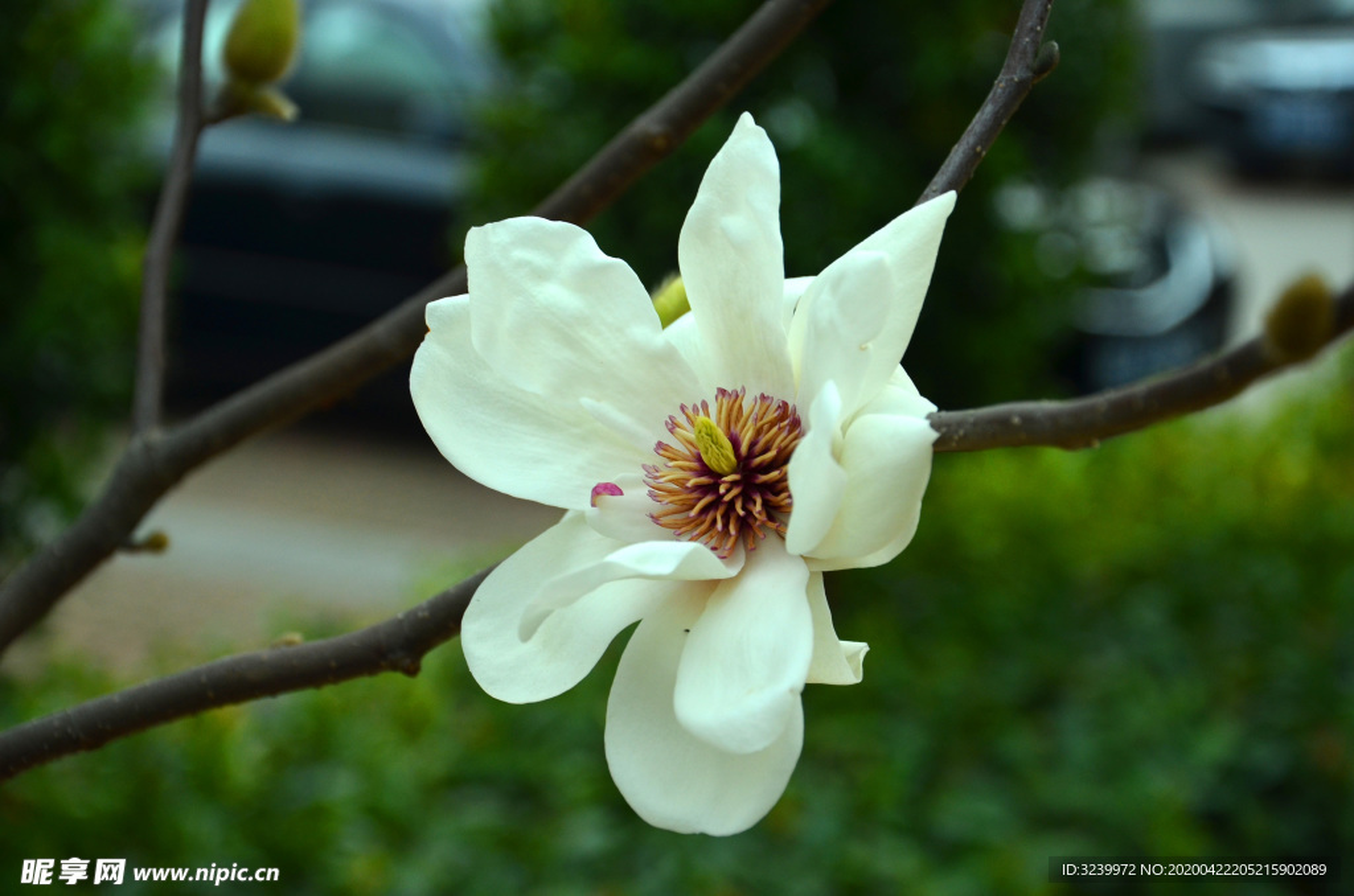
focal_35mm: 87
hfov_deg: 23.4
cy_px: 448
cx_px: 677
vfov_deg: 15.6
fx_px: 3265
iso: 320
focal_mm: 58
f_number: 5.6
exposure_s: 1/125
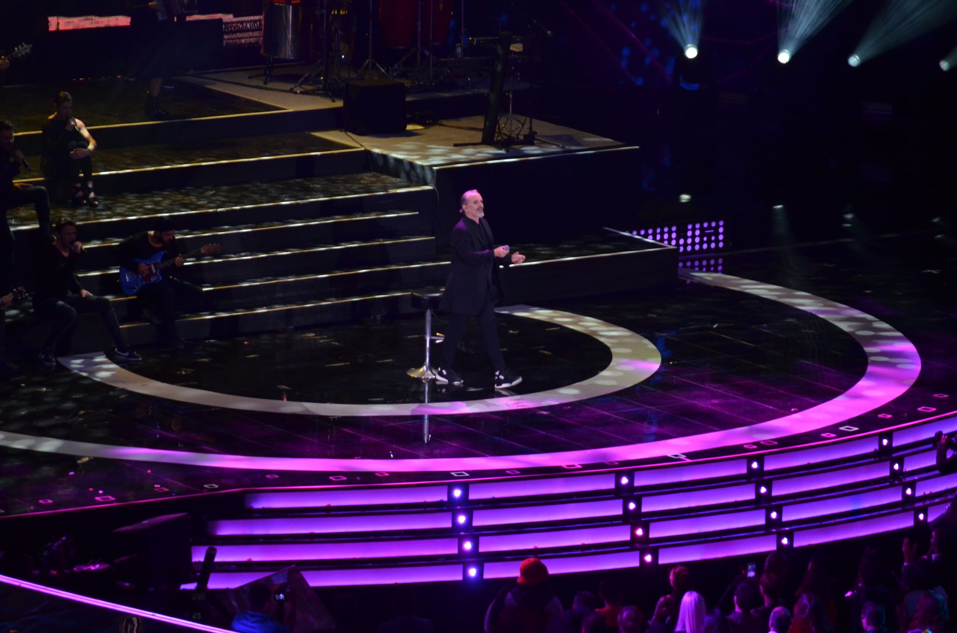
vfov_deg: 4.6
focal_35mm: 300
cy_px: 316
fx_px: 7958
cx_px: 478
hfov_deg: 6.9
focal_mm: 200
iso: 1000
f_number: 5.6
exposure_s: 1/125
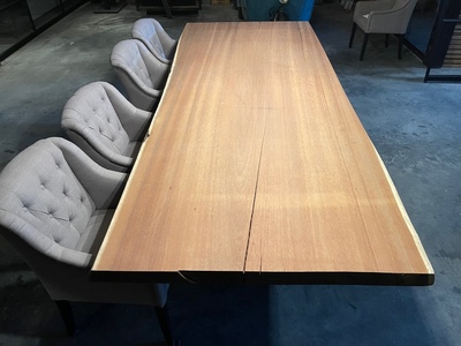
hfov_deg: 67.3
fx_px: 346
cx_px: 230
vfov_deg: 53.1
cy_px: 173
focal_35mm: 26
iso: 400
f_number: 1.6
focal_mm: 5.1
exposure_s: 1/50
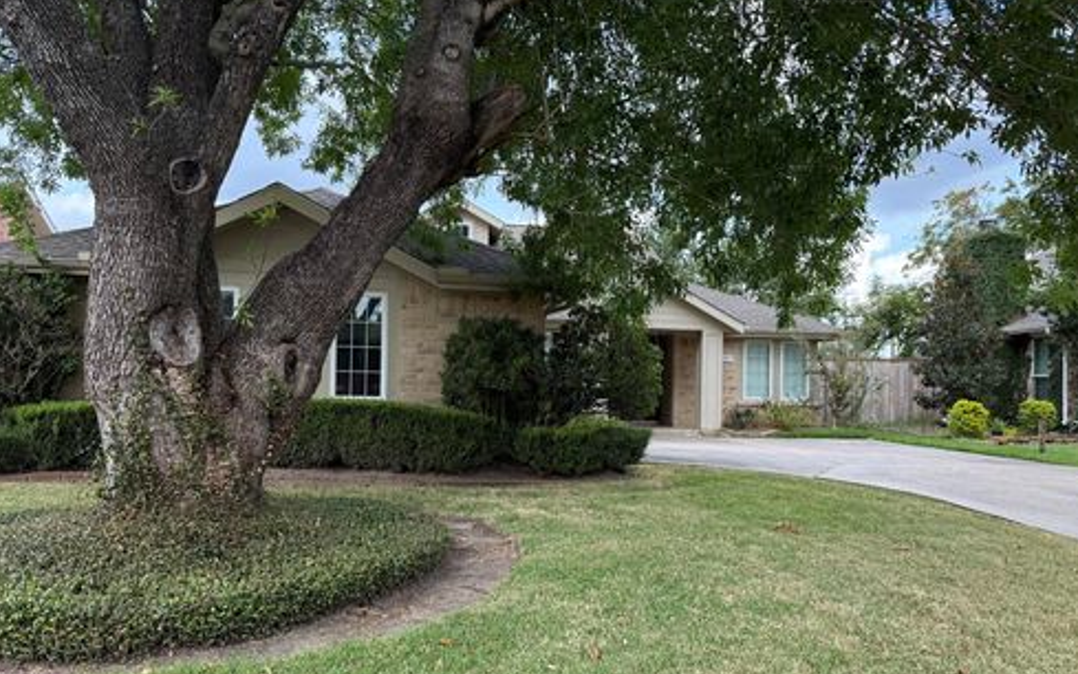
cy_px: 382
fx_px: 764
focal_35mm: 26
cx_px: 533
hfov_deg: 70.4
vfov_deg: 47.5
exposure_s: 1/501
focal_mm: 6.76
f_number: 1.78
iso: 100
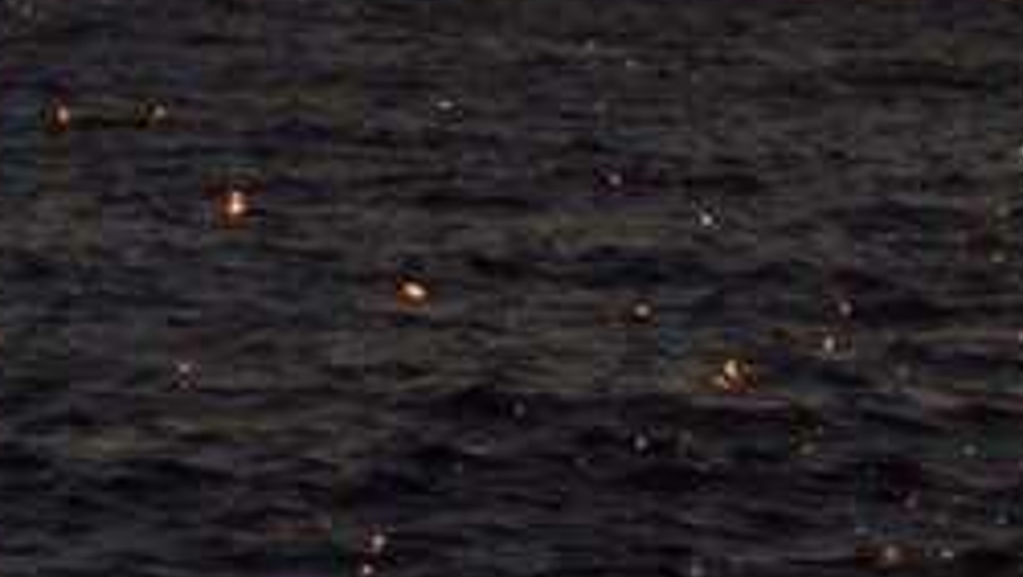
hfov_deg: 4.6
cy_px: 270
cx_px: 2046
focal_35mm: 467
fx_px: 12671
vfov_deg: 2.6
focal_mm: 55
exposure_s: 1/2000
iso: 200
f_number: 8
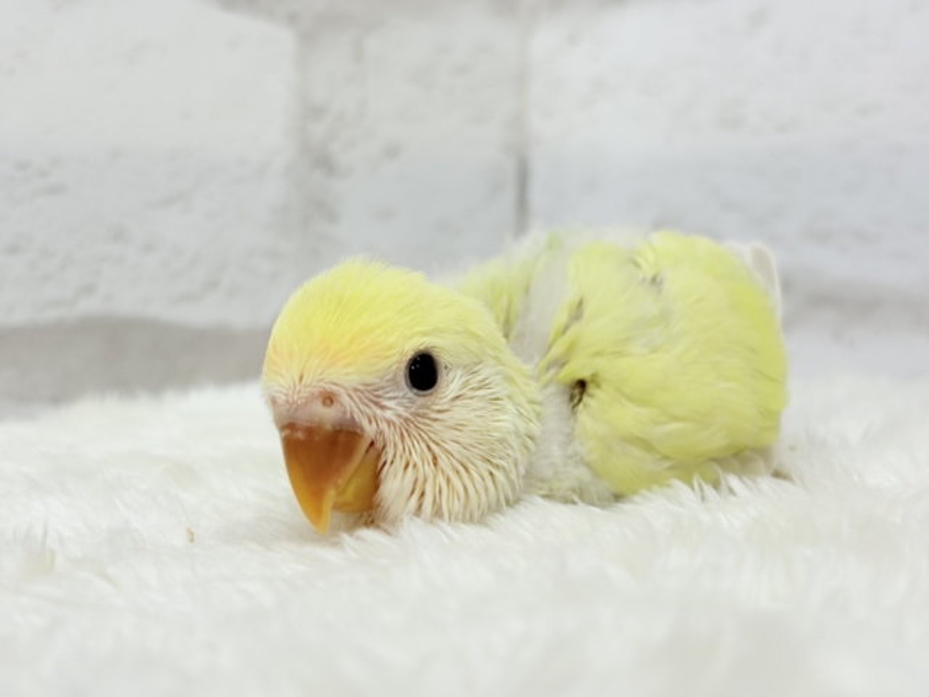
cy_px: 348
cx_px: 464
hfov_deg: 36.8
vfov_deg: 28.0
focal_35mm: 52
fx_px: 1396
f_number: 1.6
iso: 32
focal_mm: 5.96
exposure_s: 1/50
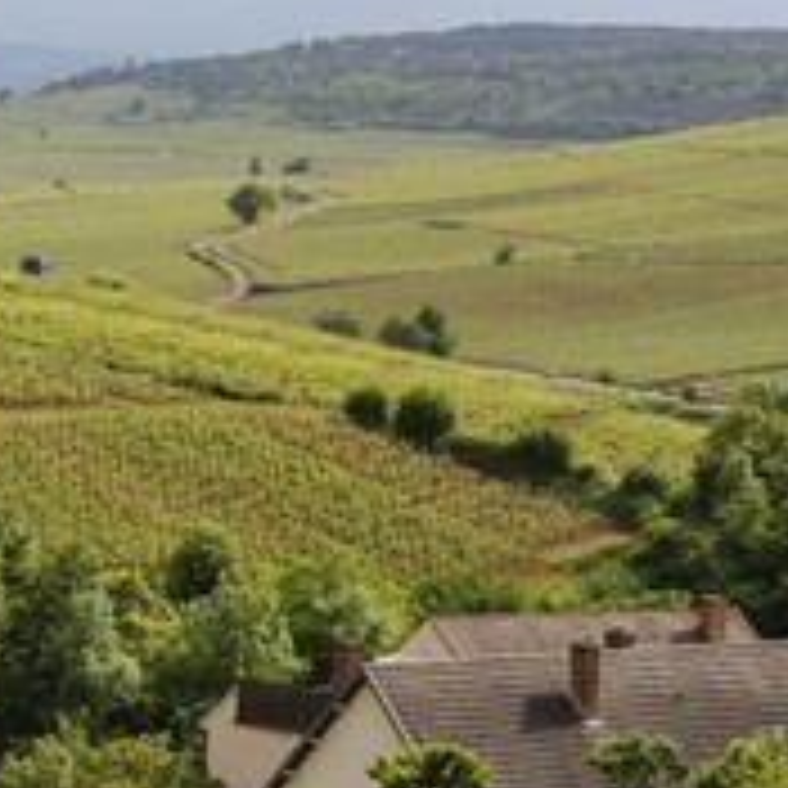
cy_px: 464
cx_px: 16
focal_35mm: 214
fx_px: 5511
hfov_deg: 8.1
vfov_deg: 8.2
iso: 200
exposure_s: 1/250
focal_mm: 105
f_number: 9
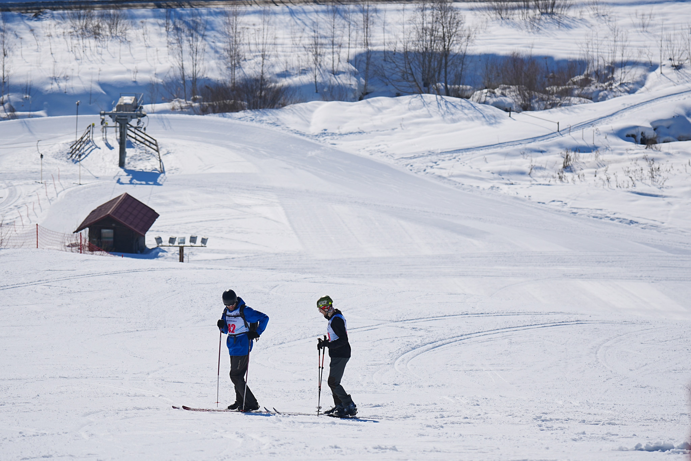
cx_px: 346
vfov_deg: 9.0
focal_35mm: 153
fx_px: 2937
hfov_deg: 13.4
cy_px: 230
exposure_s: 1/5000
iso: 100
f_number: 2.8
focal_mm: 102
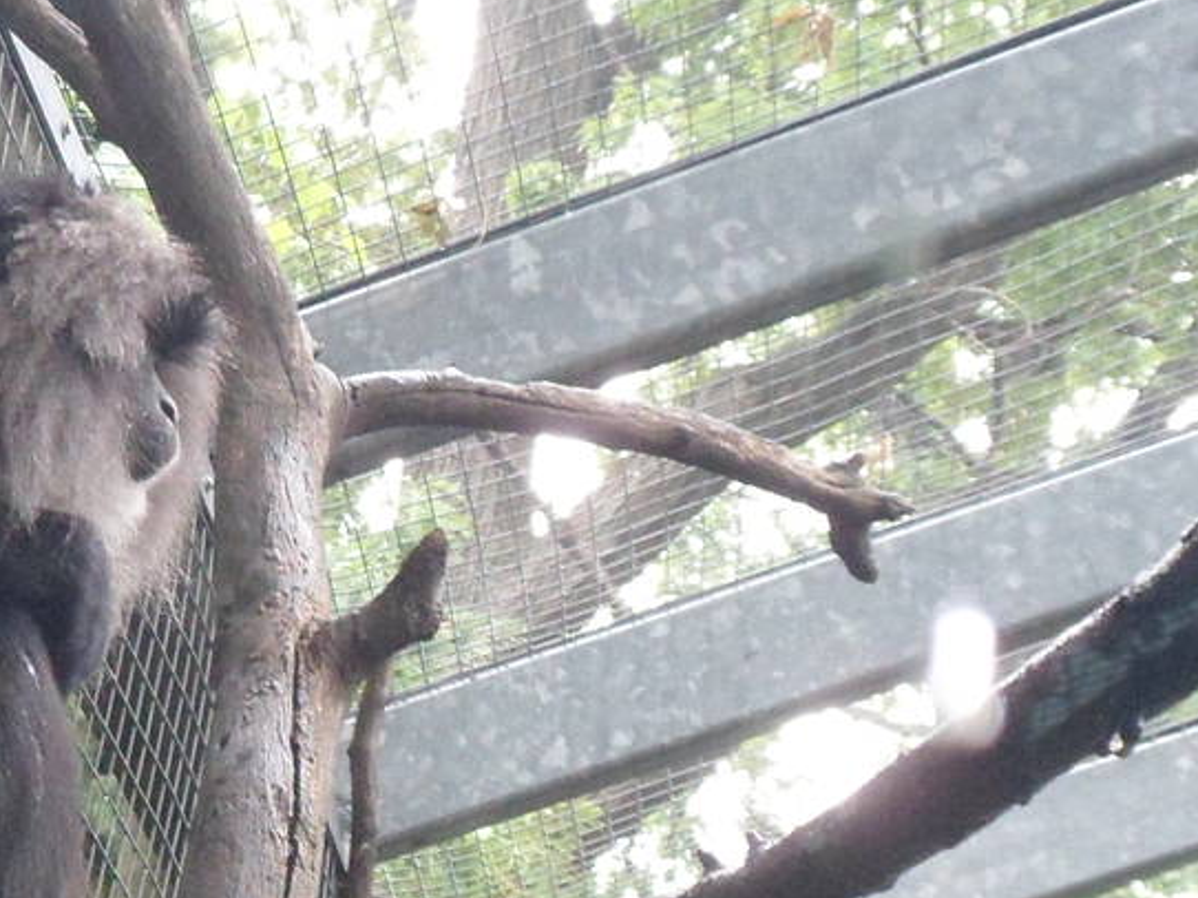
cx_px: -4
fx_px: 4290
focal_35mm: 124
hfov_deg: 15.6
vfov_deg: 11.9
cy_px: 796
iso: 400
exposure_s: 1/20
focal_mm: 6.5
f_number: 4
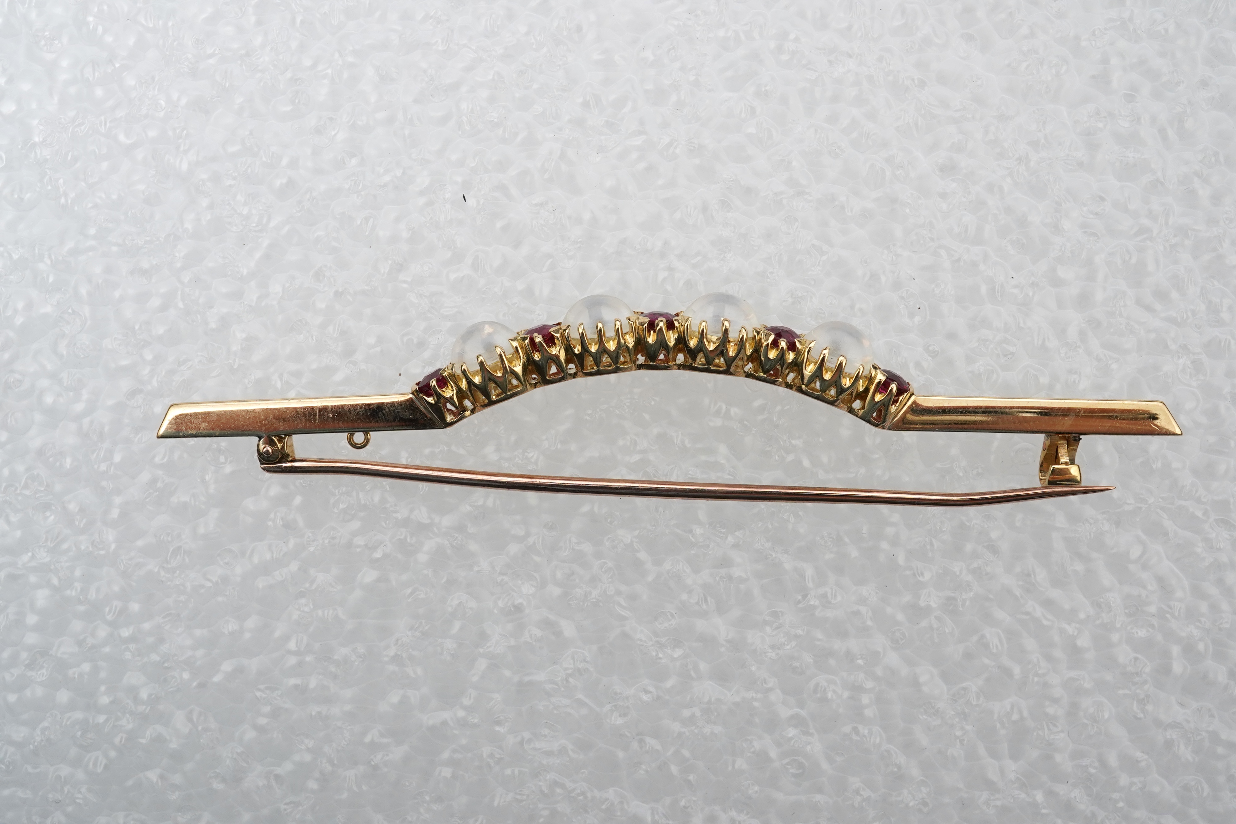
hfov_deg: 43.6
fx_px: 1545
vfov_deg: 29.9
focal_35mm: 45
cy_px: 412
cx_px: 618
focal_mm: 30
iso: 640
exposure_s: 1/125
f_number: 22
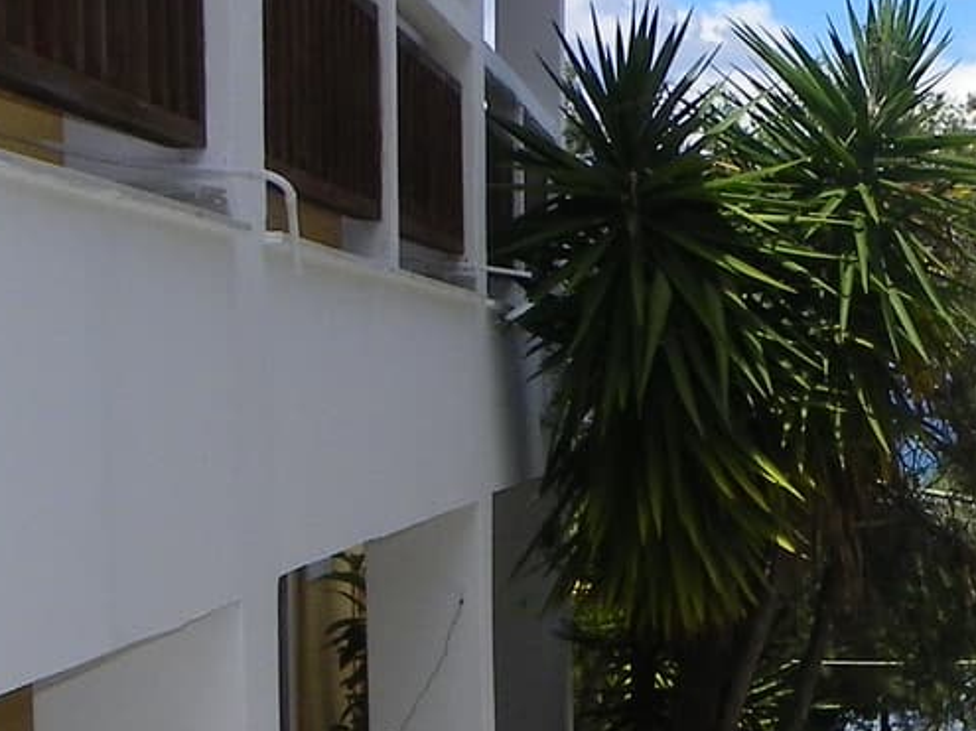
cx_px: 1252
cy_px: 605
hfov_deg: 17.6
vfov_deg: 14.0
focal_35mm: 105
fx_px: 2960
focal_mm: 4.6
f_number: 5.6
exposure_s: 1/500
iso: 64
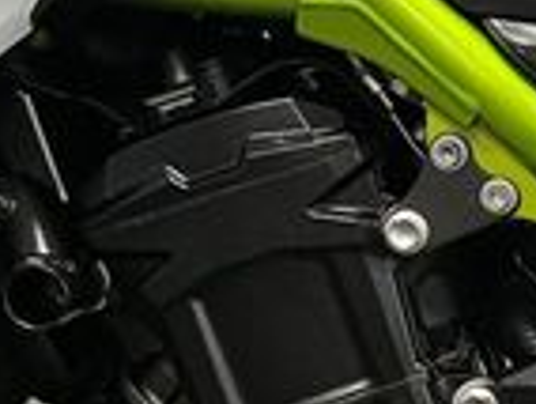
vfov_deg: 12.7
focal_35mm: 117
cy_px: 227
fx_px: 1815
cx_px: 736
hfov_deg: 15.8
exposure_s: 1/50
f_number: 1.6
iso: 250
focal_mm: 5.1
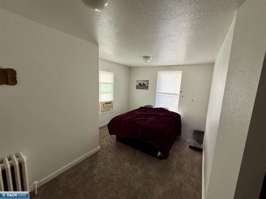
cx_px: 133
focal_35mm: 14
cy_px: 100
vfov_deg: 85.7
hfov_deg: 102.1
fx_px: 108
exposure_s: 1/99
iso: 100
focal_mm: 2.22
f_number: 2.2
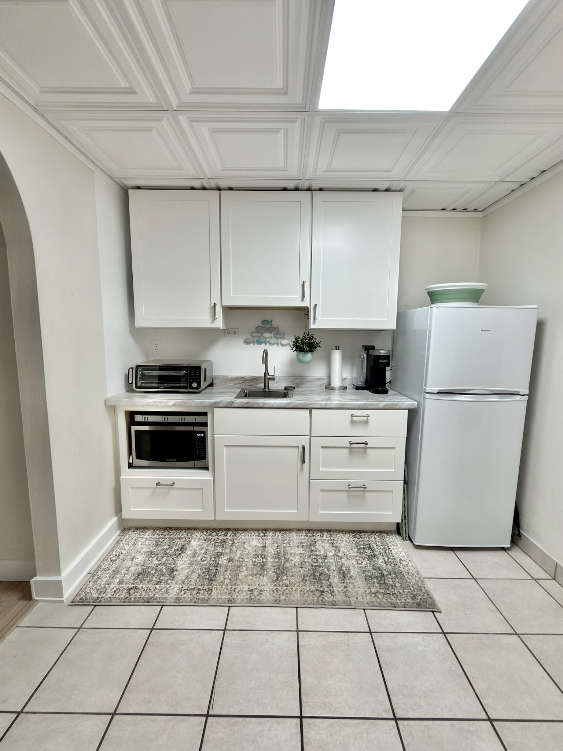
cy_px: 376
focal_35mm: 14
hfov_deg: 85.7
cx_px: 282
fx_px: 304
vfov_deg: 102.1
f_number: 2.2
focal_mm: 2.22
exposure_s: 1/40
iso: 40
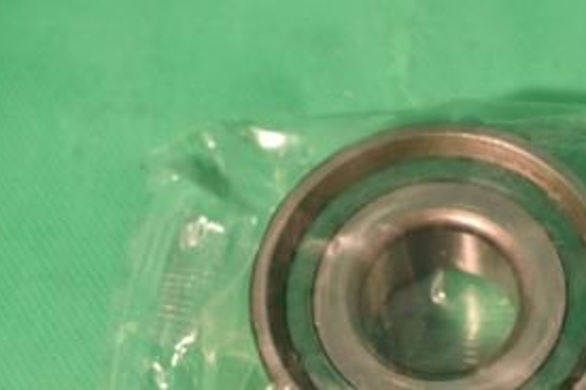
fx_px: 1645
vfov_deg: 13.5
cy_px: 254
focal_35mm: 101
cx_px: 505
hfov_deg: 19.9
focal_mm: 31
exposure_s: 1/60
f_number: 5.6
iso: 220
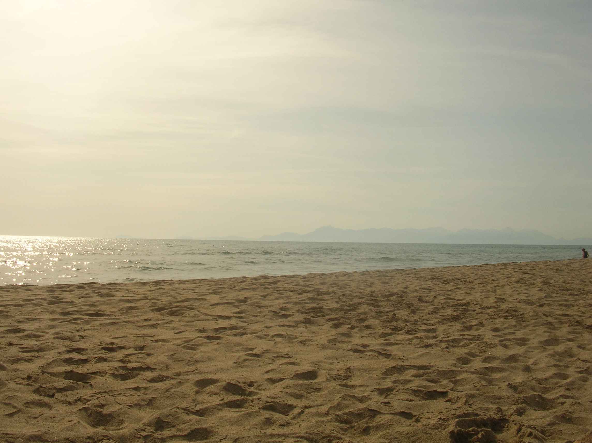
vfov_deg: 40.6
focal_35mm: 35
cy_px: 222
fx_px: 598
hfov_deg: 52.7
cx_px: 296
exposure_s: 1/754
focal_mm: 5.8
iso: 50
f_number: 5.6
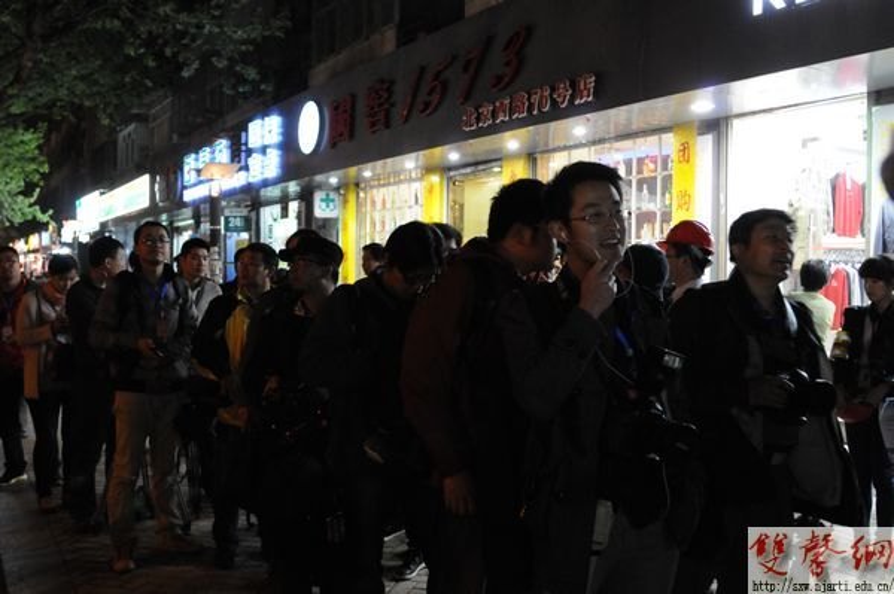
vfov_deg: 36.8
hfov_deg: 53.2
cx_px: 447
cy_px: 297
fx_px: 893
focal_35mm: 36
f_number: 4
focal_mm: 24
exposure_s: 1/25
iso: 2000
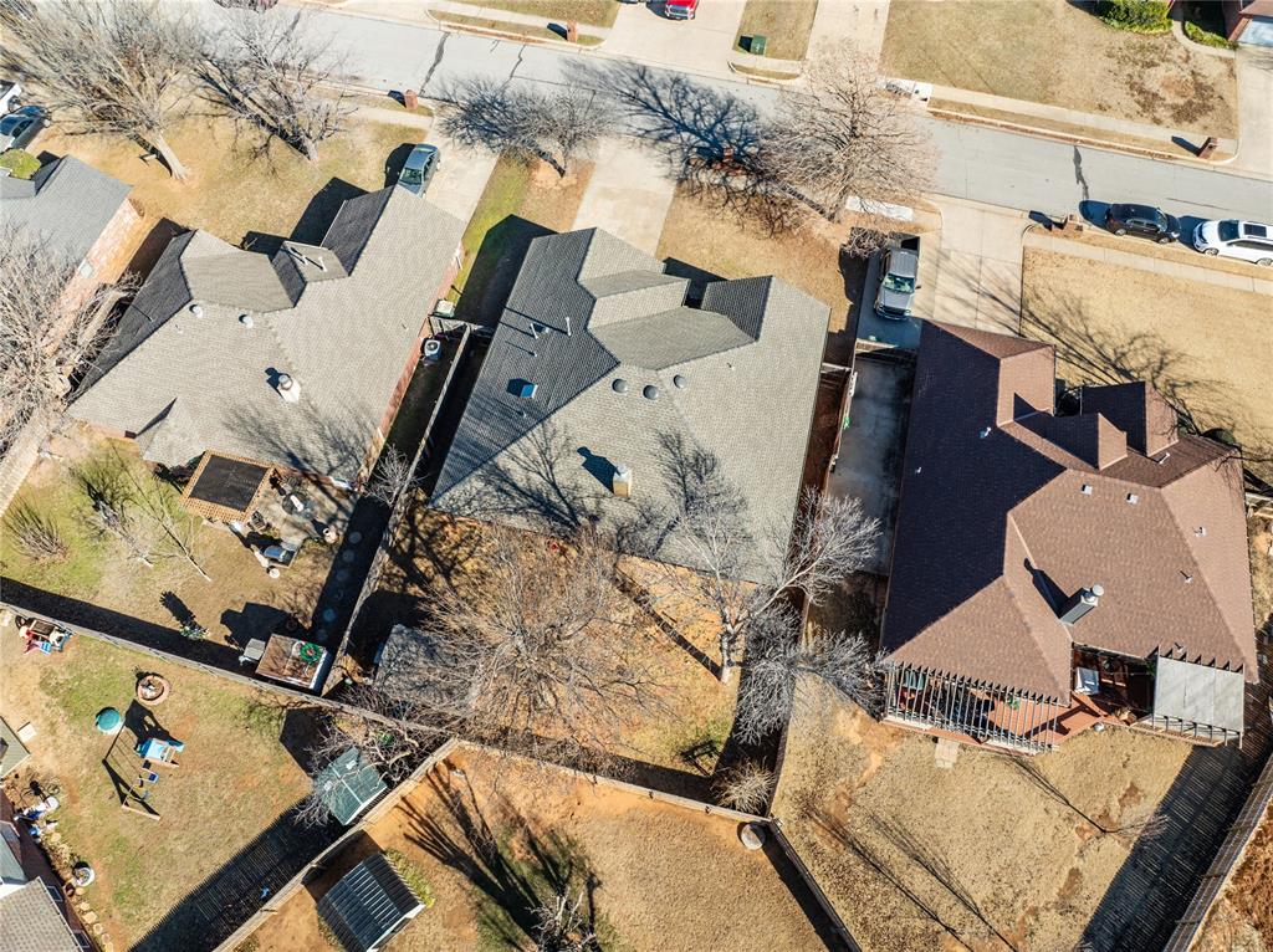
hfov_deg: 71.6
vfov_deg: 56.7
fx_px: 882
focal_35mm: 24
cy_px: 476
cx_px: 636
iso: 100
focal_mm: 12.29
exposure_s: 1/1250
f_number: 2.8
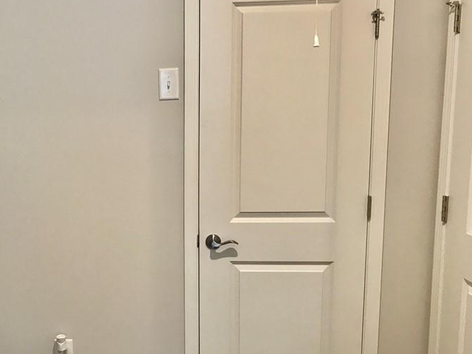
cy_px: 198
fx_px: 586
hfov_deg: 42.7
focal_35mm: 43
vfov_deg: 33.6
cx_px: 129
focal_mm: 3.99
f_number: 1.8
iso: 40
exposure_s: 1/24
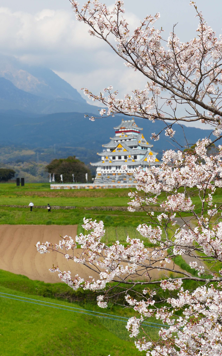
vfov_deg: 15.3
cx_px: 120
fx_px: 1323
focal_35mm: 137
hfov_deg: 9.6
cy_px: 146
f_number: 9
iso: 100
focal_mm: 75
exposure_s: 1/200
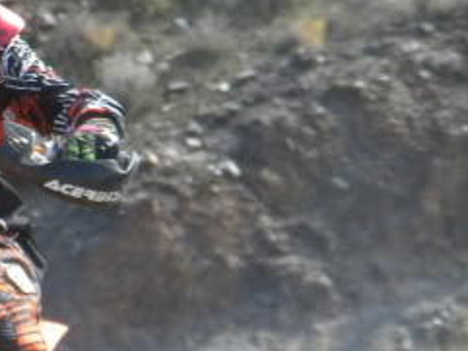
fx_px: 10672
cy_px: 378
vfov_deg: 1.9
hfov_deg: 2.5
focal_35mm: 789
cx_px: -118
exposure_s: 1/413
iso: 192
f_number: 5.2
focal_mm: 42.1
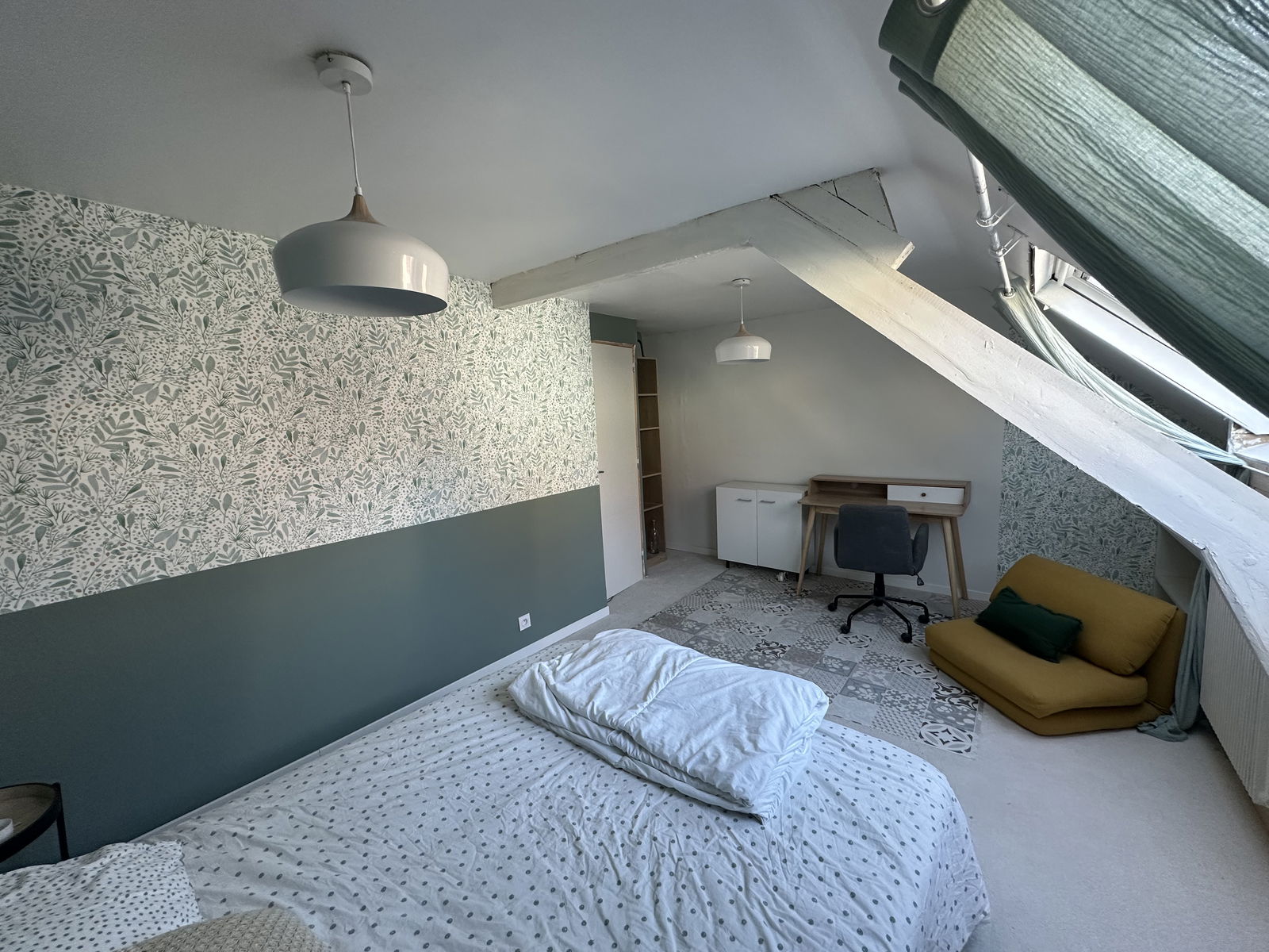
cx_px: 634
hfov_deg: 102.1
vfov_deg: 85.7
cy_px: 476
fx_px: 513
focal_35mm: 14
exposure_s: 1/99
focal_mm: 2.22
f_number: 2.2
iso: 160
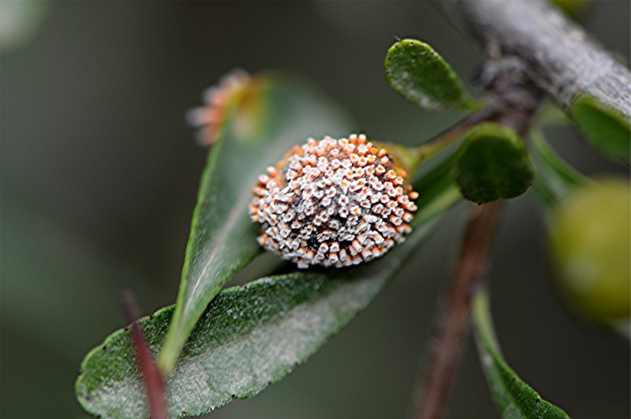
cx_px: 316
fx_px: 2757
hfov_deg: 13.1
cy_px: 210
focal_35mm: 158
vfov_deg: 8.7
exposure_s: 1/60
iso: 200
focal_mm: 105
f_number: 10
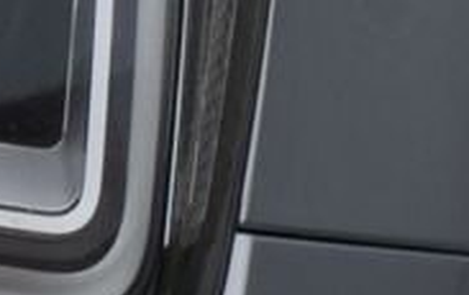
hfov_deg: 5.6
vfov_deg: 3.6
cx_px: -738
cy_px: 305
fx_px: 4621
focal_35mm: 361
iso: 80
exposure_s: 1/160
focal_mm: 10.8
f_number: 5.6
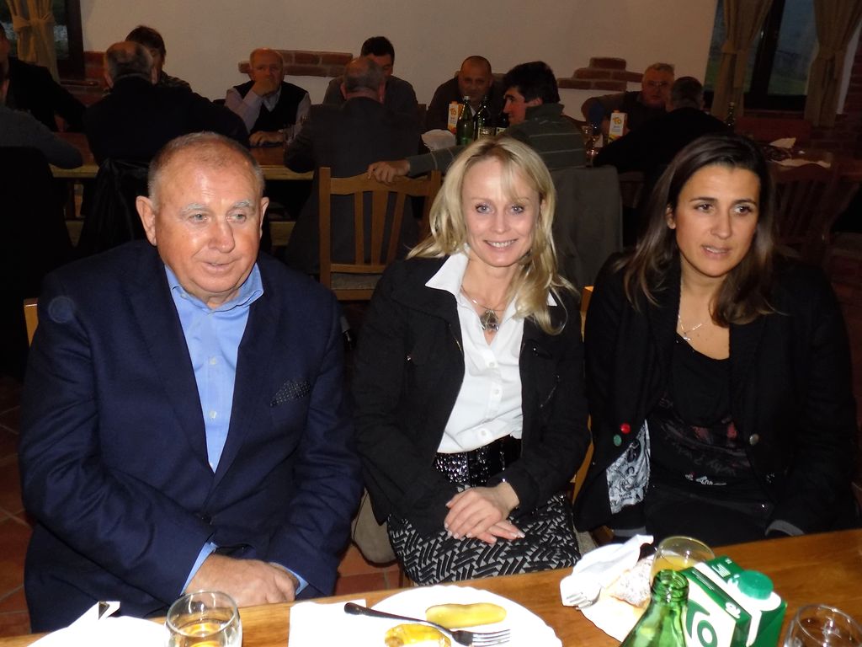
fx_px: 747
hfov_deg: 60.0
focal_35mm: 30
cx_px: 431
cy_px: 324
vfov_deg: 46.8
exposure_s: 1/30
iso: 200
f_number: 3.3
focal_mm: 5.3
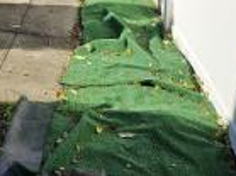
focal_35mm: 69
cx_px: -83
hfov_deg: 24.1
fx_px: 470
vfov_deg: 19.1
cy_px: -76
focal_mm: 5
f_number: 1.8
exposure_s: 1/2937
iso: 50
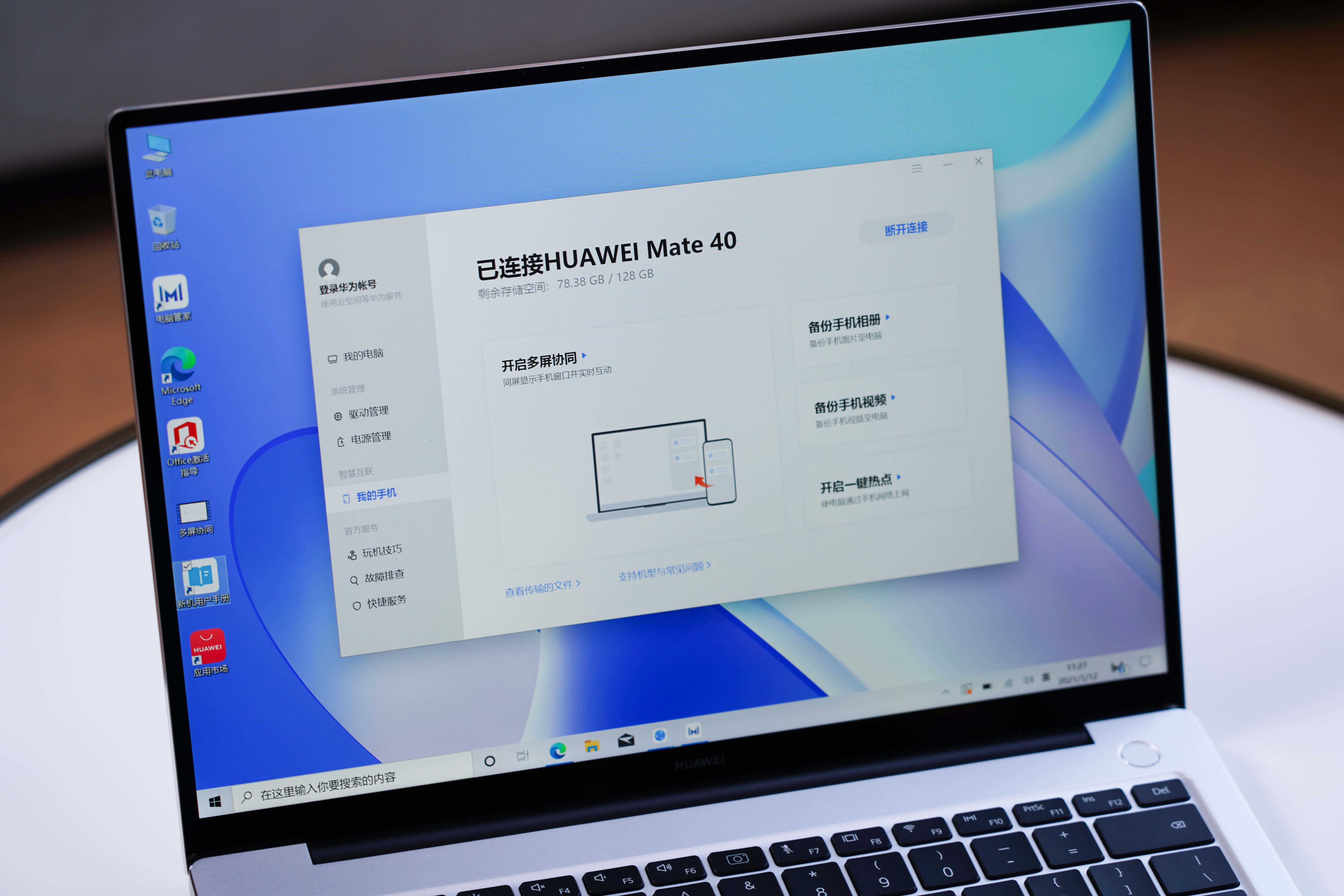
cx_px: 672
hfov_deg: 19.5
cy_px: 448
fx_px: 3920
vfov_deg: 13.0
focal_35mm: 105
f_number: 4
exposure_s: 1/40
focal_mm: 105
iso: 100
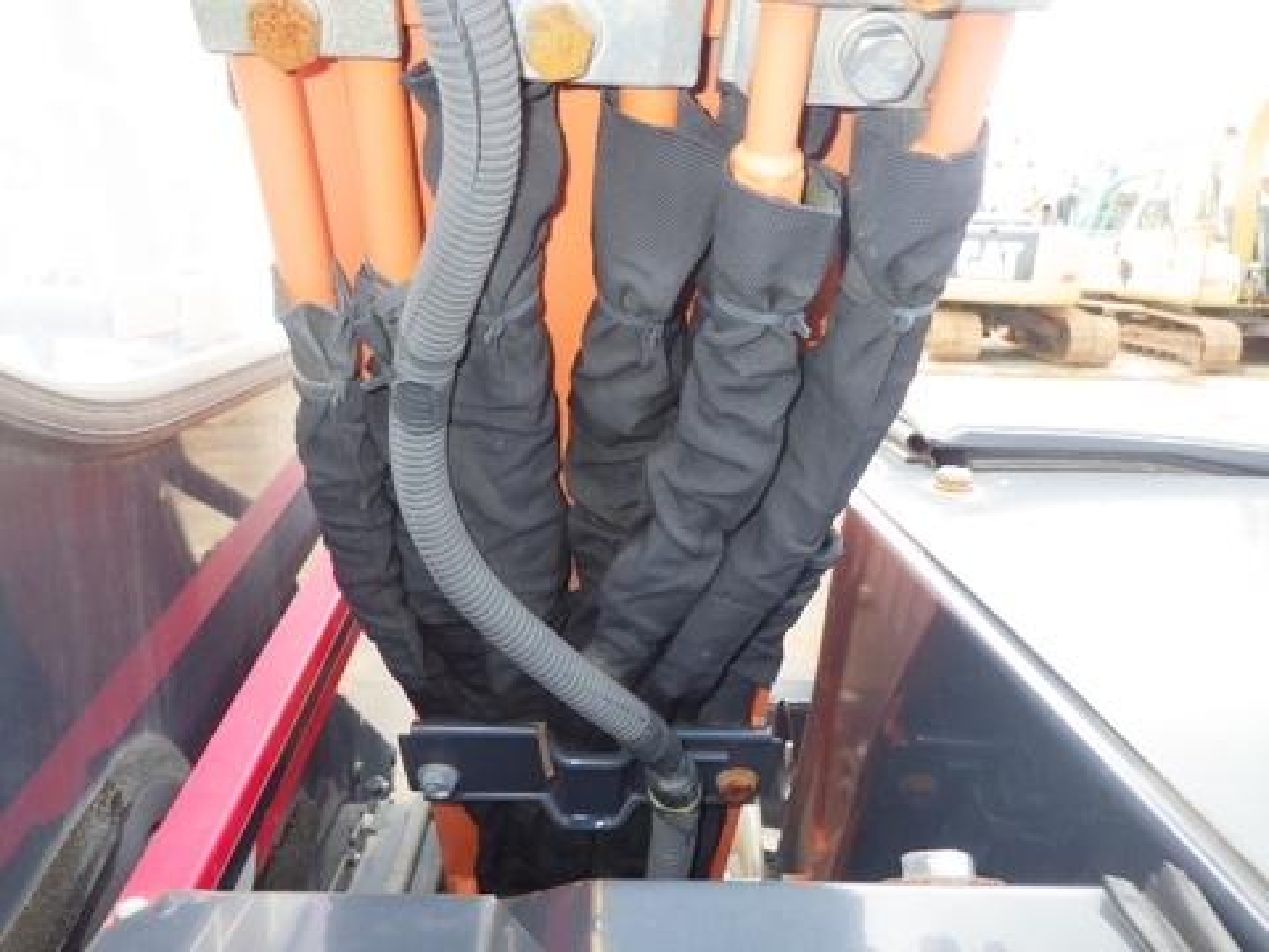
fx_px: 1026
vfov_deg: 49.7
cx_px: 634
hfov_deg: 63.4
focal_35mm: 28
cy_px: 476
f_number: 3.5
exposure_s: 1/160
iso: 250
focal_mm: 5
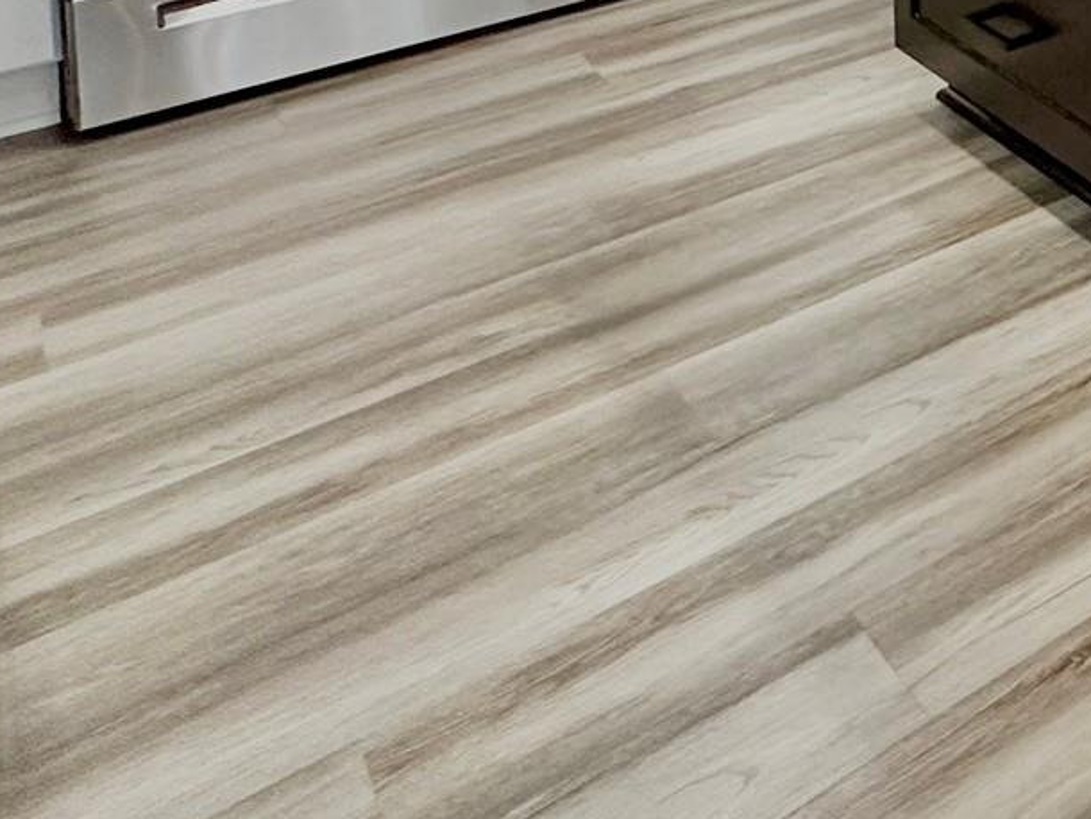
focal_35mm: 47
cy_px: -522
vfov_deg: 22.7
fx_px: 1482
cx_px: 1787
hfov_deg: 25.2
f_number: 2.2
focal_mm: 2.22
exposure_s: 1/120
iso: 200
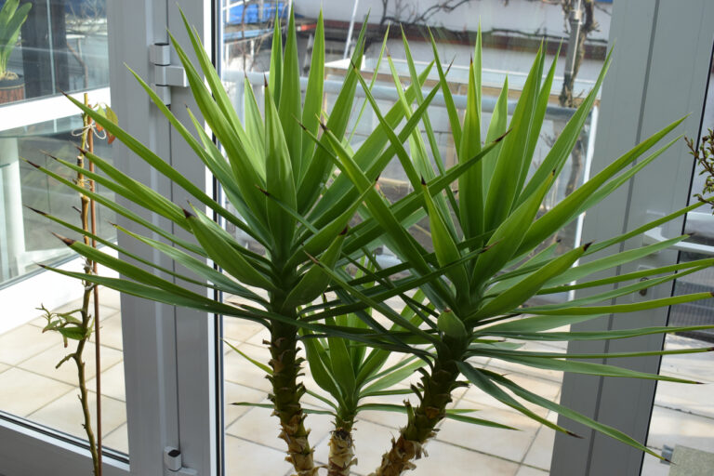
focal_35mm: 44
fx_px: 863
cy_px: 238
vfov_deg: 30.8
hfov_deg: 45.0
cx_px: 357
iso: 320
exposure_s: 1/250
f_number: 8
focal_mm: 29
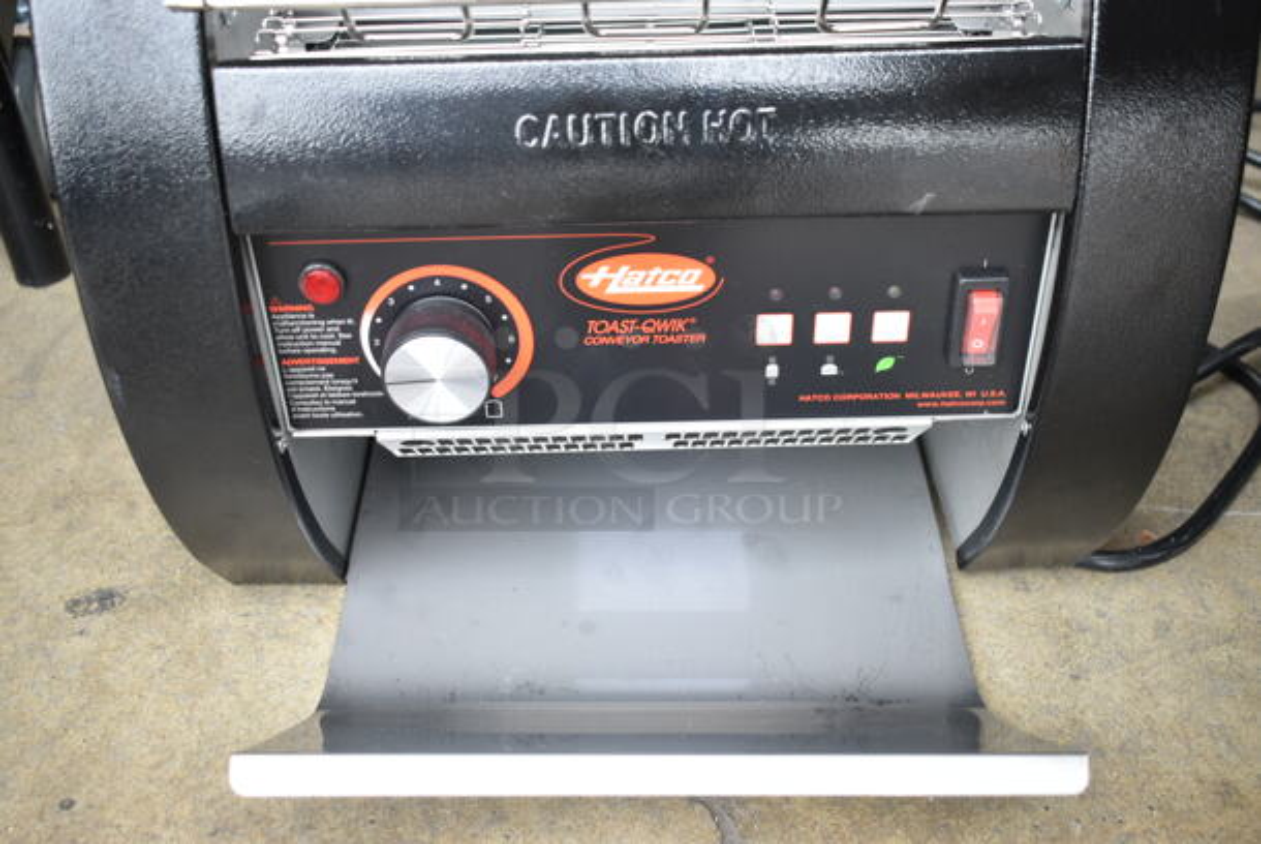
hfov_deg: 49.5
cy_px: 422
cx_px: 630
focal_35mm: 39
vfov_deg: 34.3
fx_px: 1367
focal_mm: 26
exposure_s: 1/40
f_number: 4
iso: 900
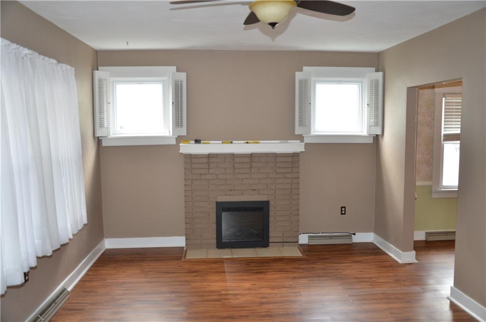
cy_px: 161
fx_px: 424
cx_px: 243
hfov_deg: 59.6
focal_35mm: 32
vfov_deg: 41.5
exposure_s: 1/60
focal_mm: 21
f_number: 4
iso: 500
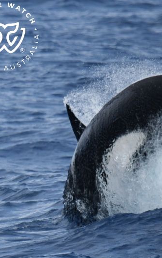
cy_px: 129
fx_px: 6502
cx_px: 163
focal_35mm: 922
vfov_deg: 2.3
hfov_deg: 1.4
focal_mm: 600
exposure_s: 1/8000
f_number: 6.3
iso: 1250
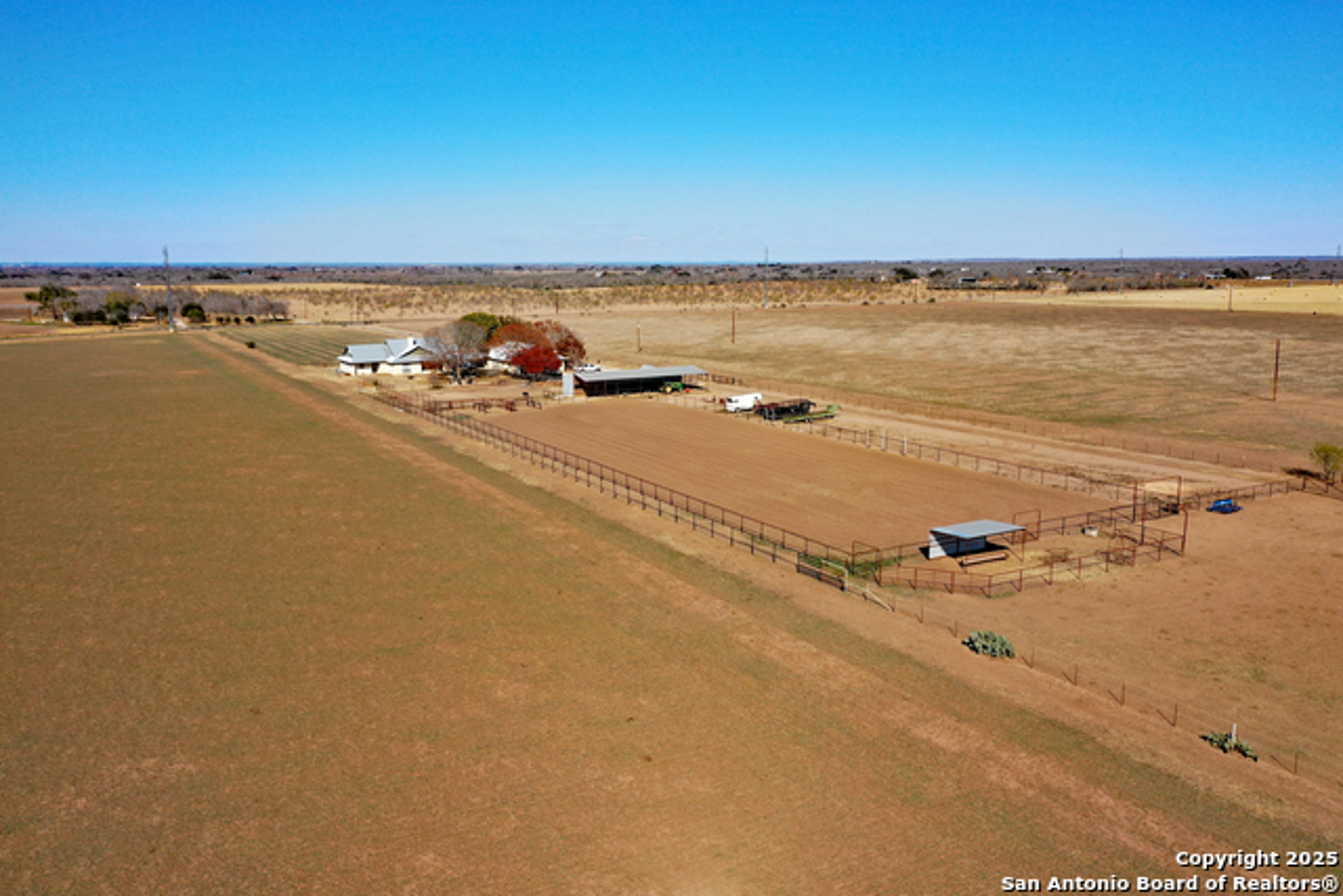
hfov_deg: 65.5
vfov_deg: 46.4
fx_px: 1045
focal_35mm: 28
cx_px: 672
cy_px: 448
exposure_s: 1/500
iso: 100
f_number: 5.6
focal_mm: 10.26
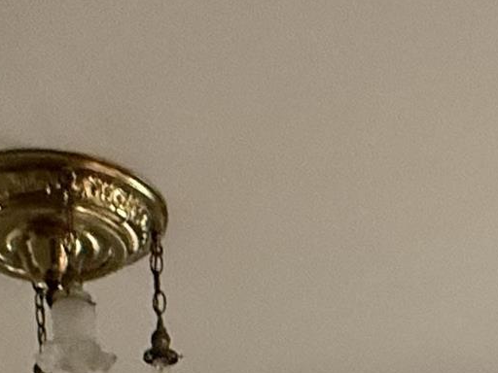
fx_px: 1208
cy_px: 1015
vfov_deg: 12.1
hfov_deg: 23.3
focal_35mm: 84
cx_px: 270
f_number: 2.2
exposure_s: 1/64
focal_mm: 2.22
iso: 320
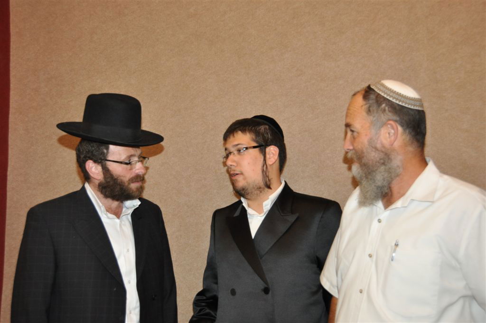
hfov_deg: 41.2
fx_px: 647
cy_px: 162
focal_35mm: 48
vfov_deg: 28.0
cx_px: 243
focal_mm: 32
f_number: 4.2
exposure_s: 1/60
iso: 800
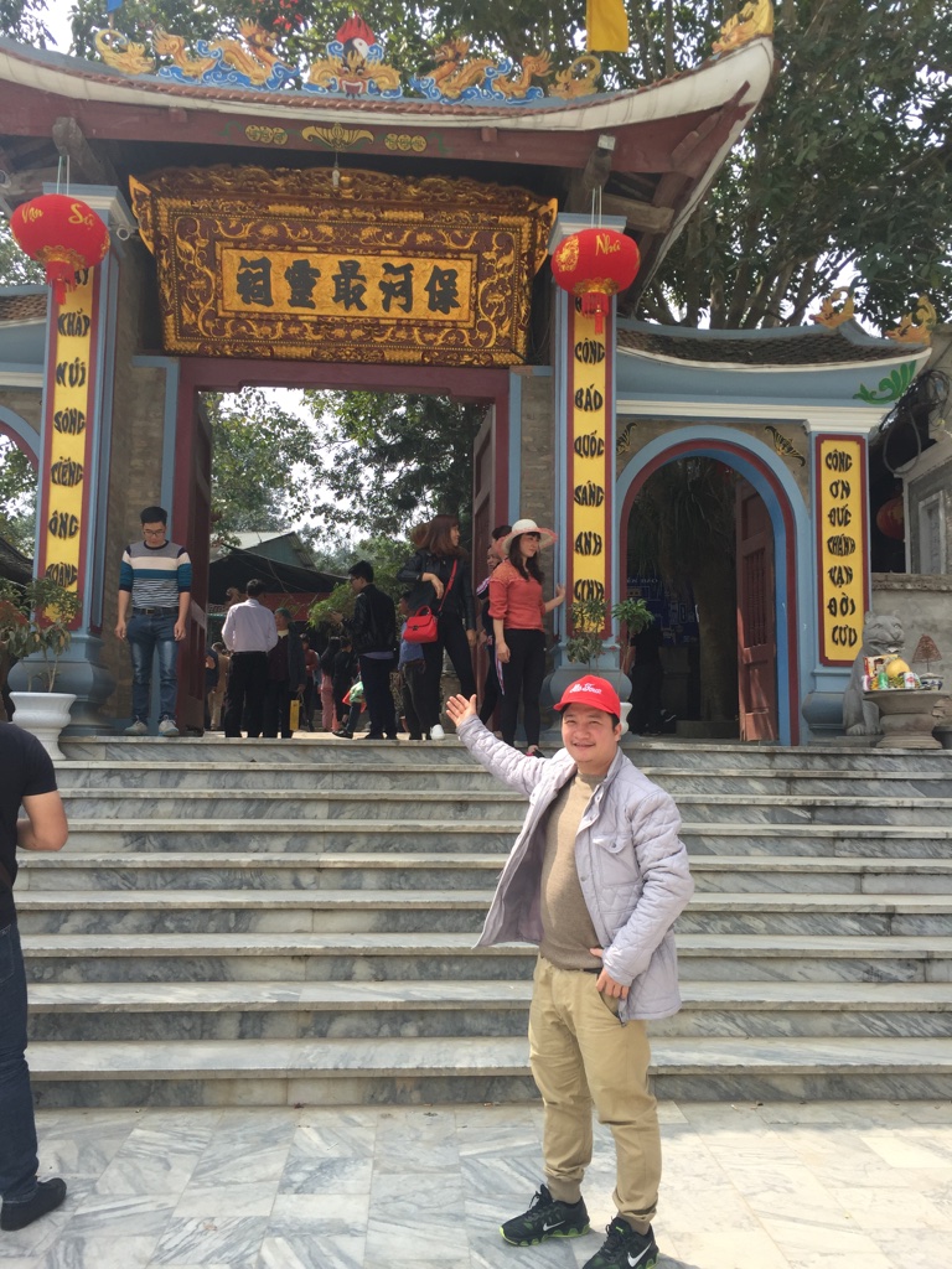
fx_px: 1063
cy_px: 634
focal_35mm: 29
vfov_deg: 61.7
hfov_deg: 48.2
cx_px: 476
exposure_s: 1/898
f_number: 2.2
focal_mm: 4.15
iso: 32
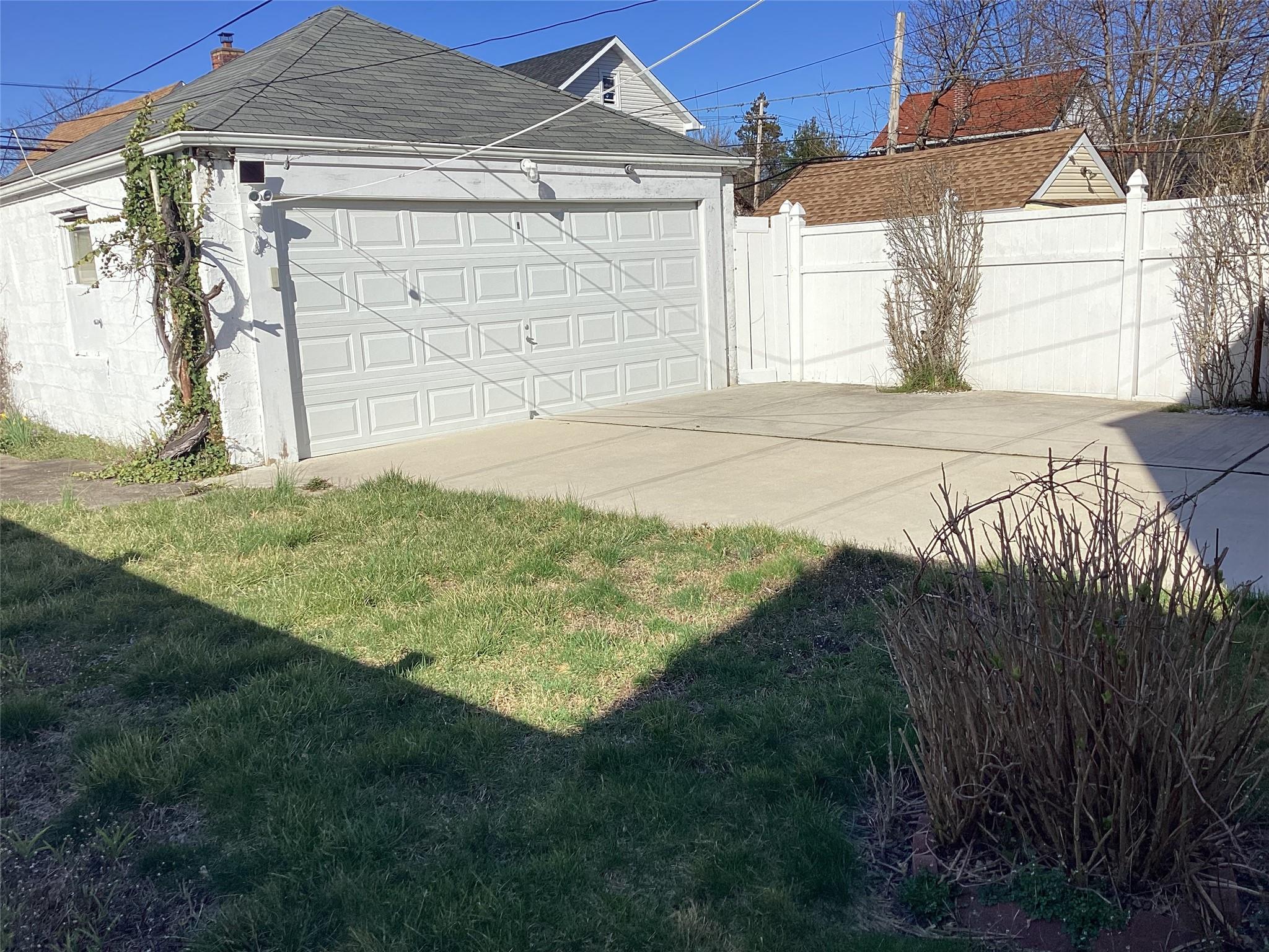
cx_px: 634
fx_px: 1136
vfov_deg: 45.4
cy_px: 476
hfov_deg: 58.4
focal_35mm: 31
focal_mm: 3.3
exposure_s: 1/994
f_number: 2.4
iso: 25
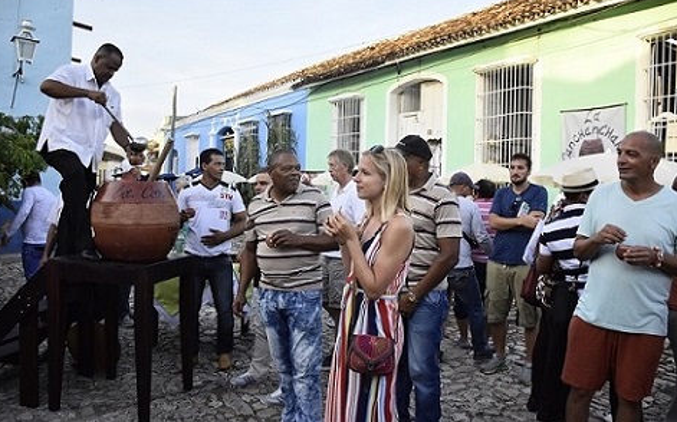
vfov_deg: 44.5
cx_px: 336
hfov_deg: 66.5
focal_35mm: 28
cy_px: 207
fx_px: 516
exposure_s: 1/800
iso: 1600
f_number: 3.5
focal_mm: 18
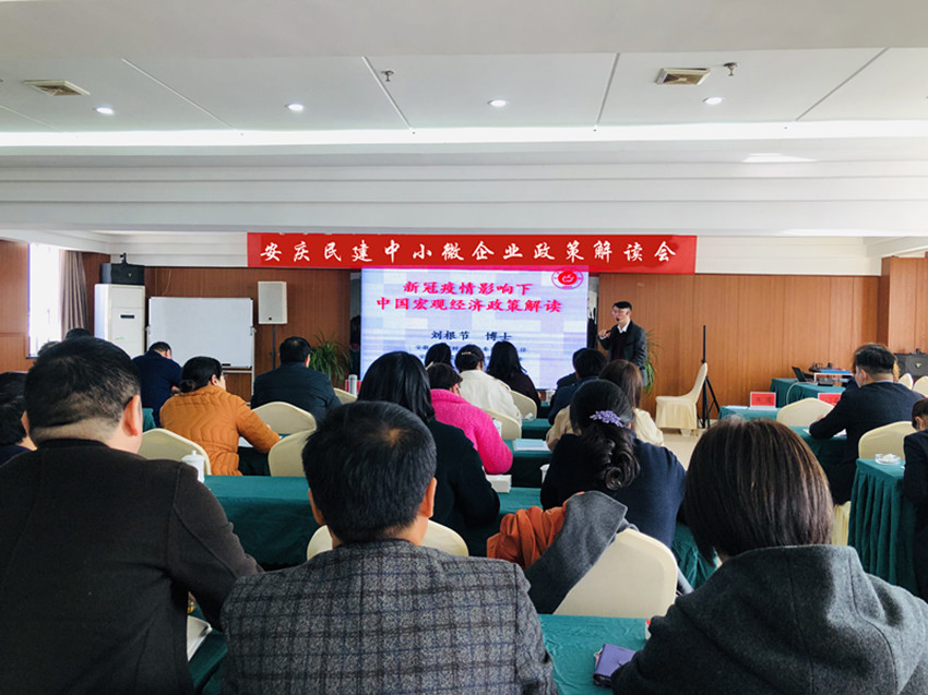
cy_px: 348
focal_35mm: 28
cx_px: 464
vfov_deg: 49.7
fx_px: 750
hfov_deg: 63.5
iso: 25
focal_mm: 3.99
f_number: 1.8
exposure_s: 1/50
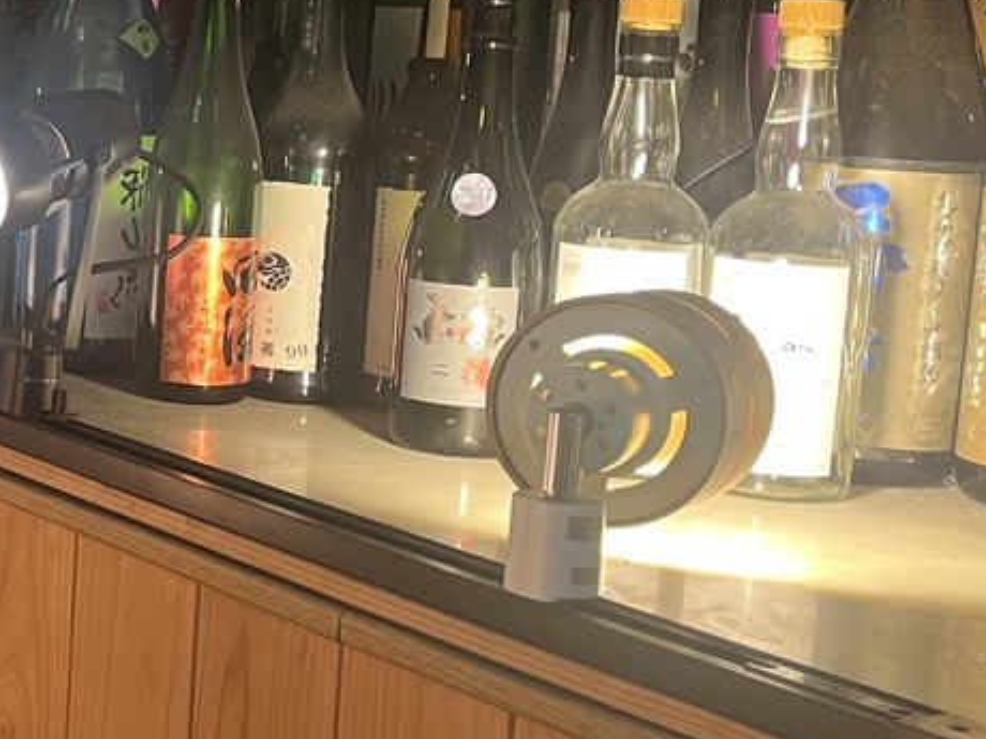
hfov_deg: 22.3
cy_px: 262
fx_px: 2307
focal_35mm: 81
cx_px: -198
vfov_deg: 18.2
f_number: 1.6
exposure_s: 1/50
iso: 100
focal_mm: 5.1
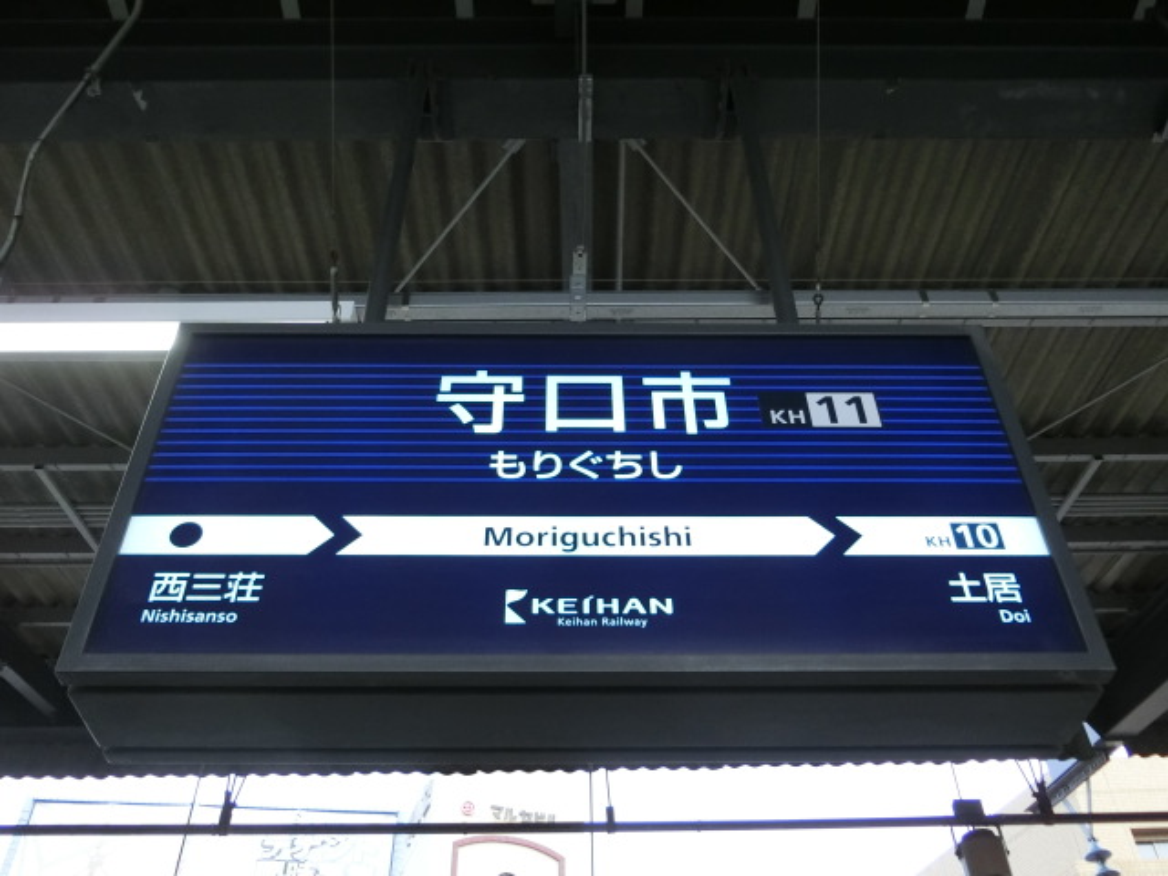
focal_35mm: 34
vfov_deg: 41.8
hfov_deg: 54.0
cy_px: 438
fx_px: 1147
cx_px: 584
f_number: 3.9
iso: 400
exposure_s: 1/125
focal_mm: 6
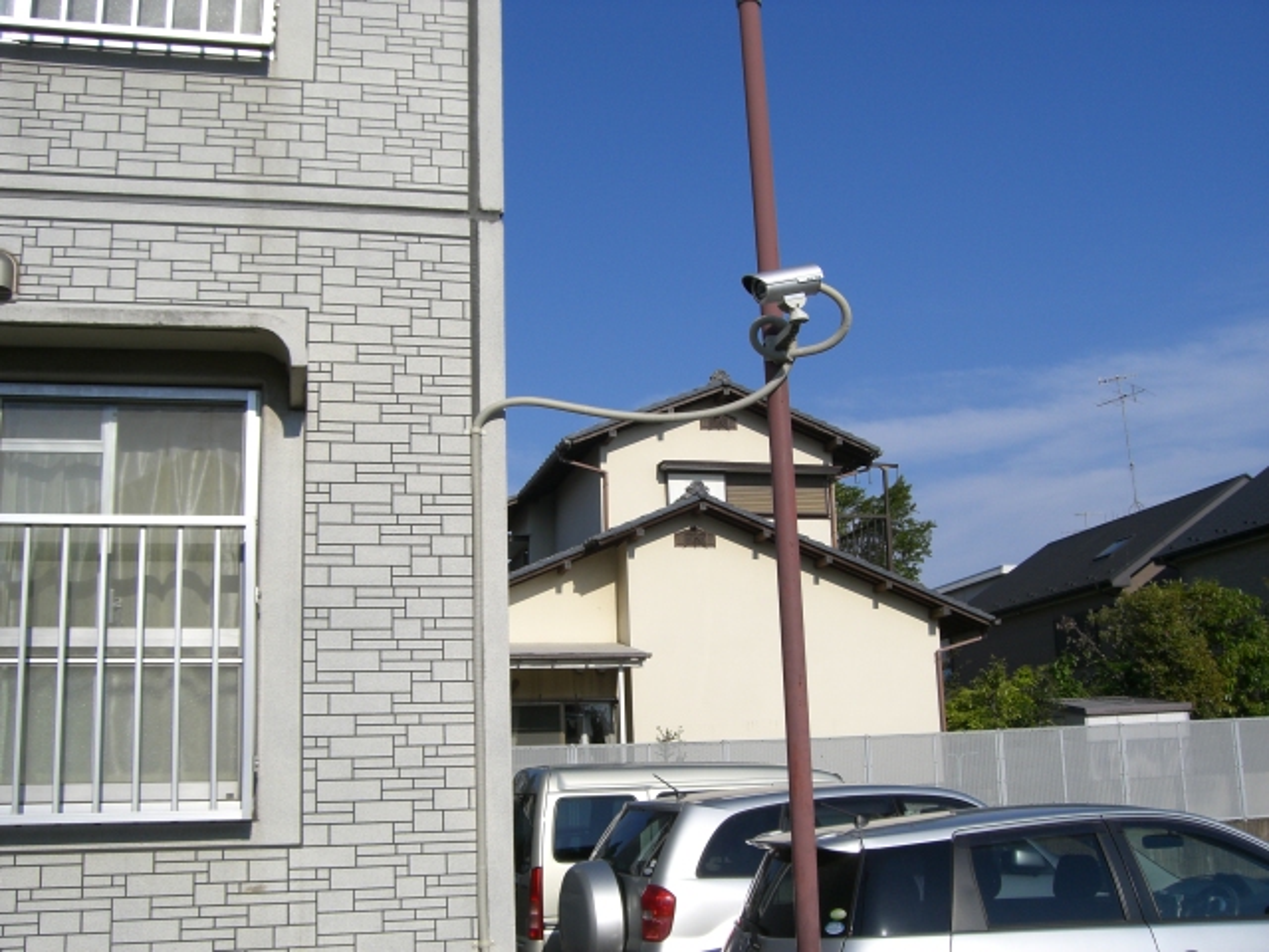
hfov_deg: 49.0
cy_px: 476
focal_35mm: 38
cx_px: 634
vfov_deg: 37.7
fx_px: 1393
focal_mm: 6.2
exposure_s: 1/1000
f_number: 4.3
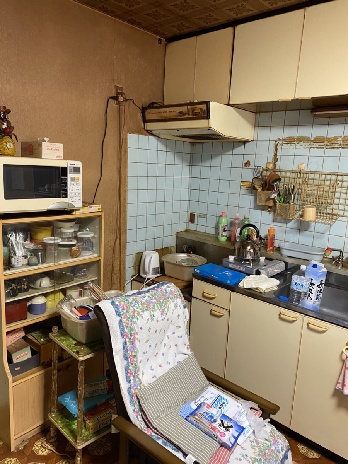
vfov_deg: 67.3
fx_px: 349
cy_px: 232
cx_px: 174
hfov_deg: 53.1
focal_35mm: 26
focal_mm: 4.25
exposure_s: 1/50
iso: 250
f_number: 1.8
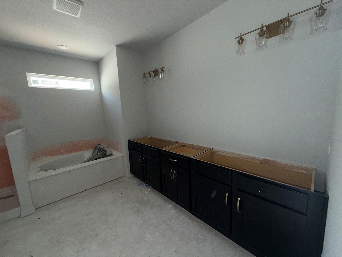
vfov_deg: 85.7
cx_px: 171
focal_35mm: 14
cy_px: 128
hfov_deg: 102.1
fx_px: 138
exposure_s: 1/98
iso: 100
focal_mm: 2.22
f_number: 2.2
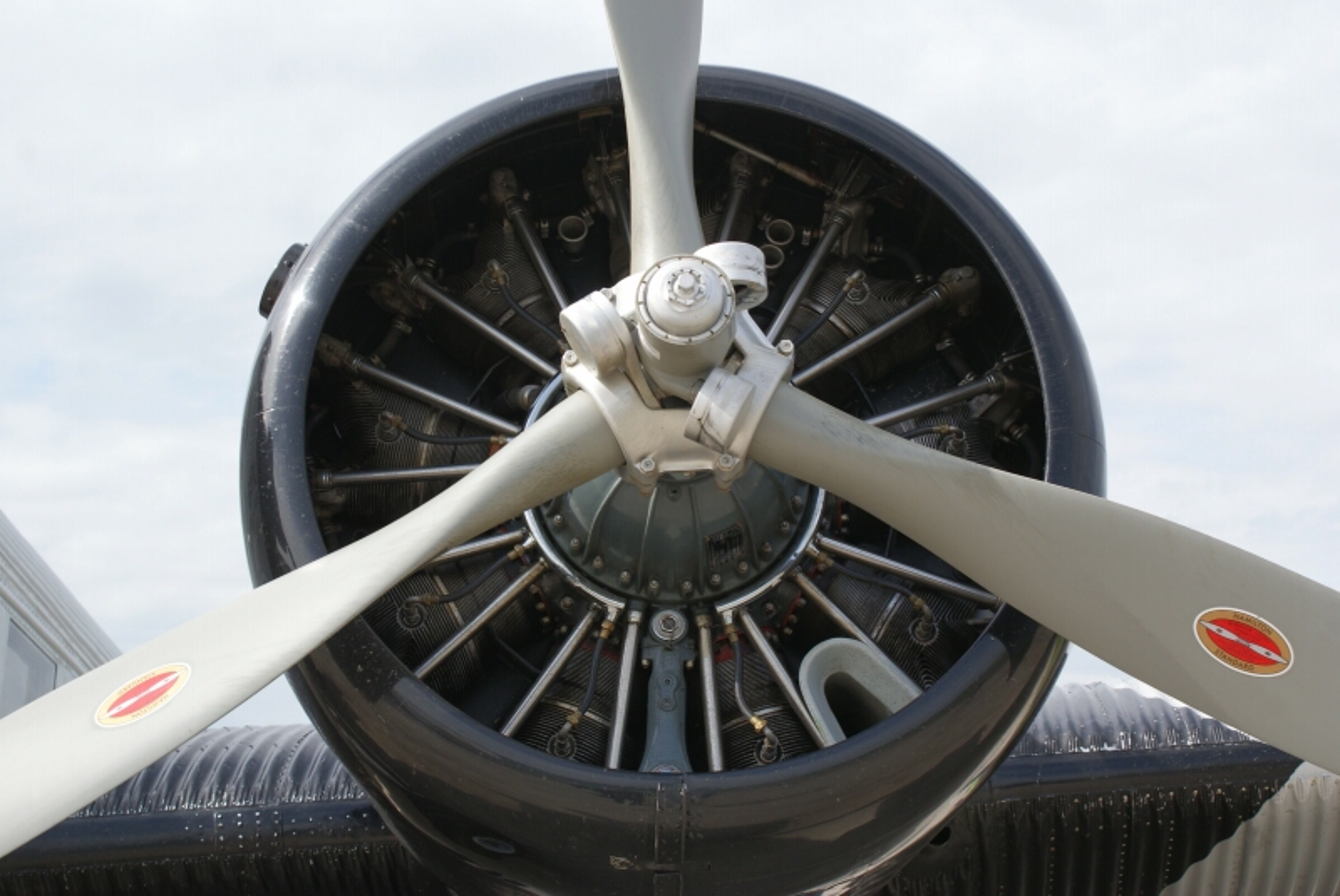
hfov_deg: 29.8
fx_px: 2515
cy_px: 448
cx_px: 670
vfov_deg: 20.2
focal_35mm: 68
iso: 100
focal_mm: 45
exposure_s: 1/160
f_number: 8
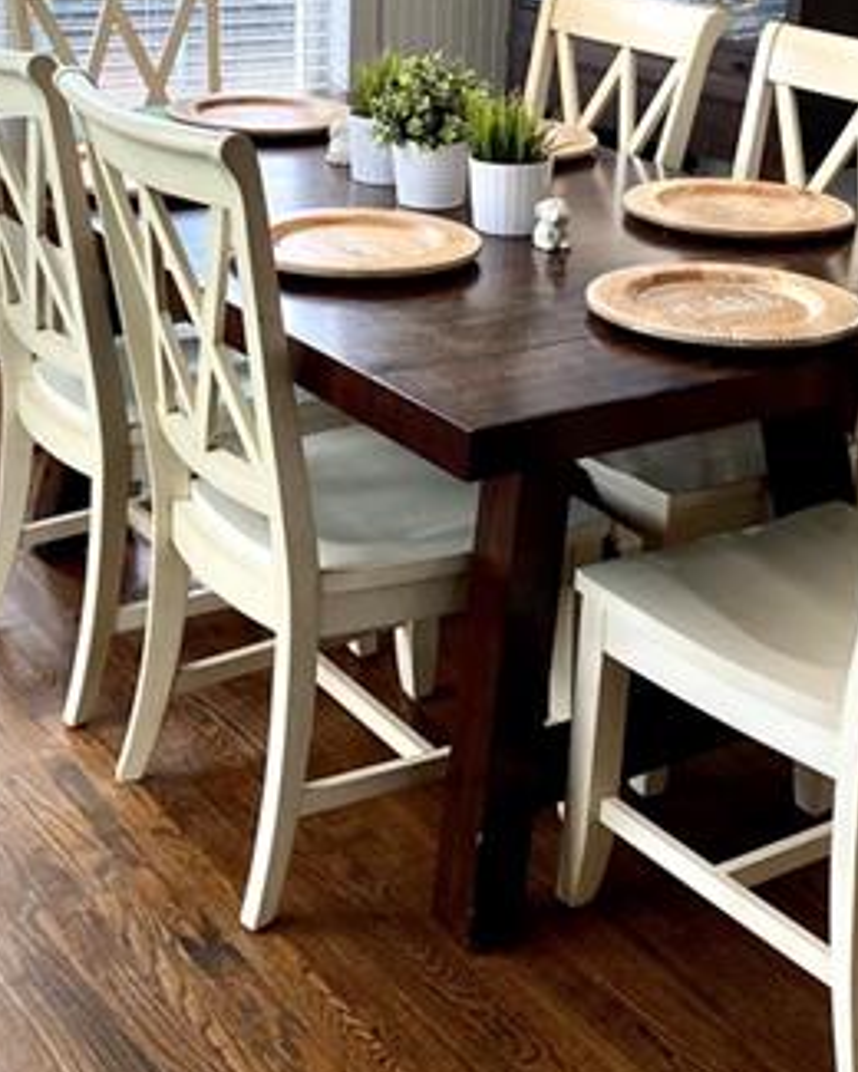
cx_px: 452
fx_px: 1905
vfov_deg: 30.3
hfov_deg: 25.4
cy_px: 142
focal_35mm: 60
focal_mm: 4.25
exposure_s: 1/120
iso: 80
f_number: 1.8
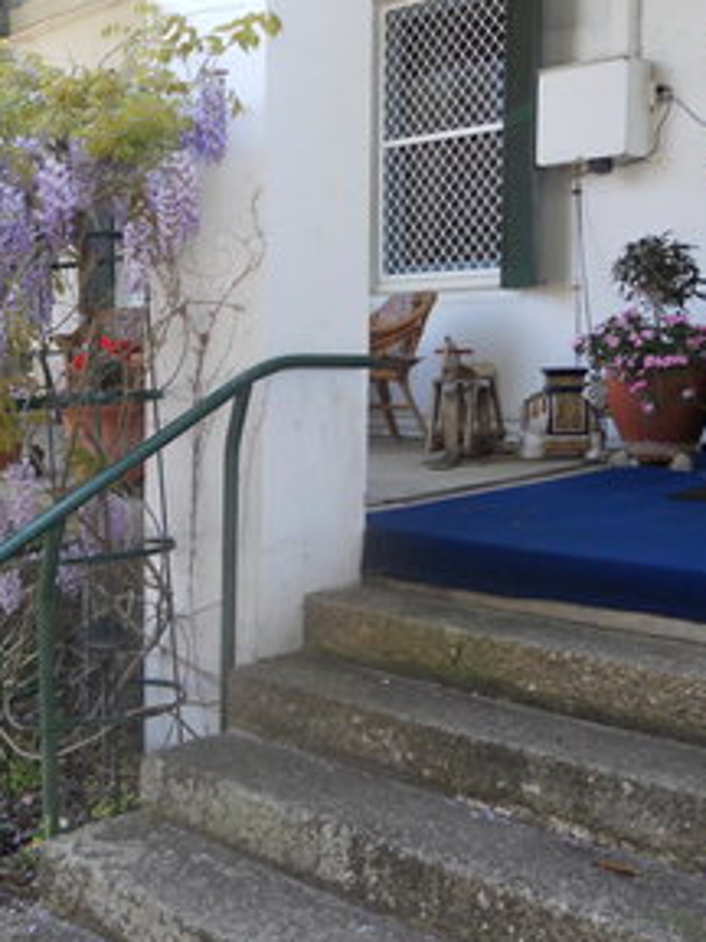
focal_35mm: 45
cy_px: 396
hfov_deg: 31.3
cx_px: 127
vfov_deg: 41.9
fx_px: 1224
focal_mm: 4.9
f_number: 3.2
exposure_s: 1/60
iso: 80
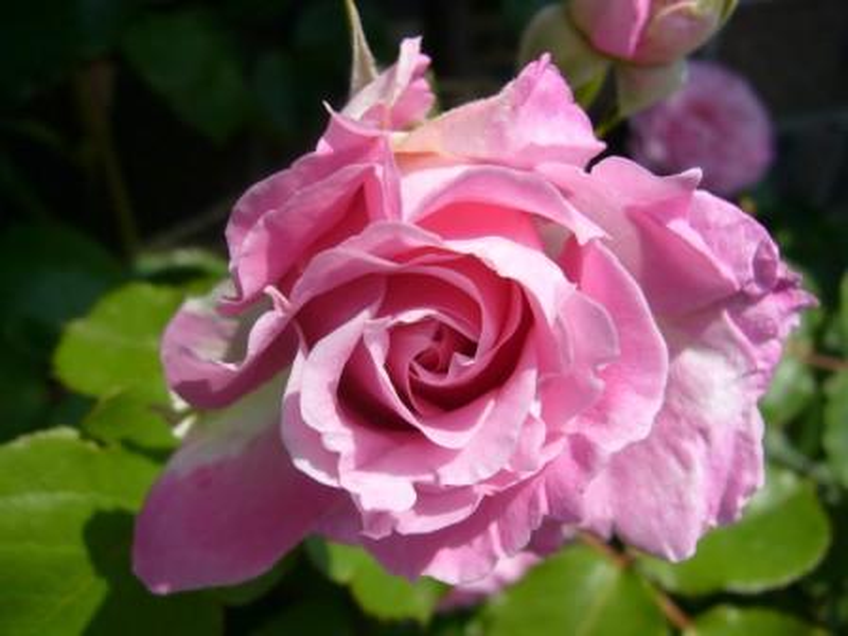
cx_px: 424
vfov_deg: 40.7
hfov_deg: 52.6
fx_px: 857
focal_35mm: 35
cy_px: 318
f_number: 5.6
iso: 80
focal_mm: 5.8
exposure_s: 1/500
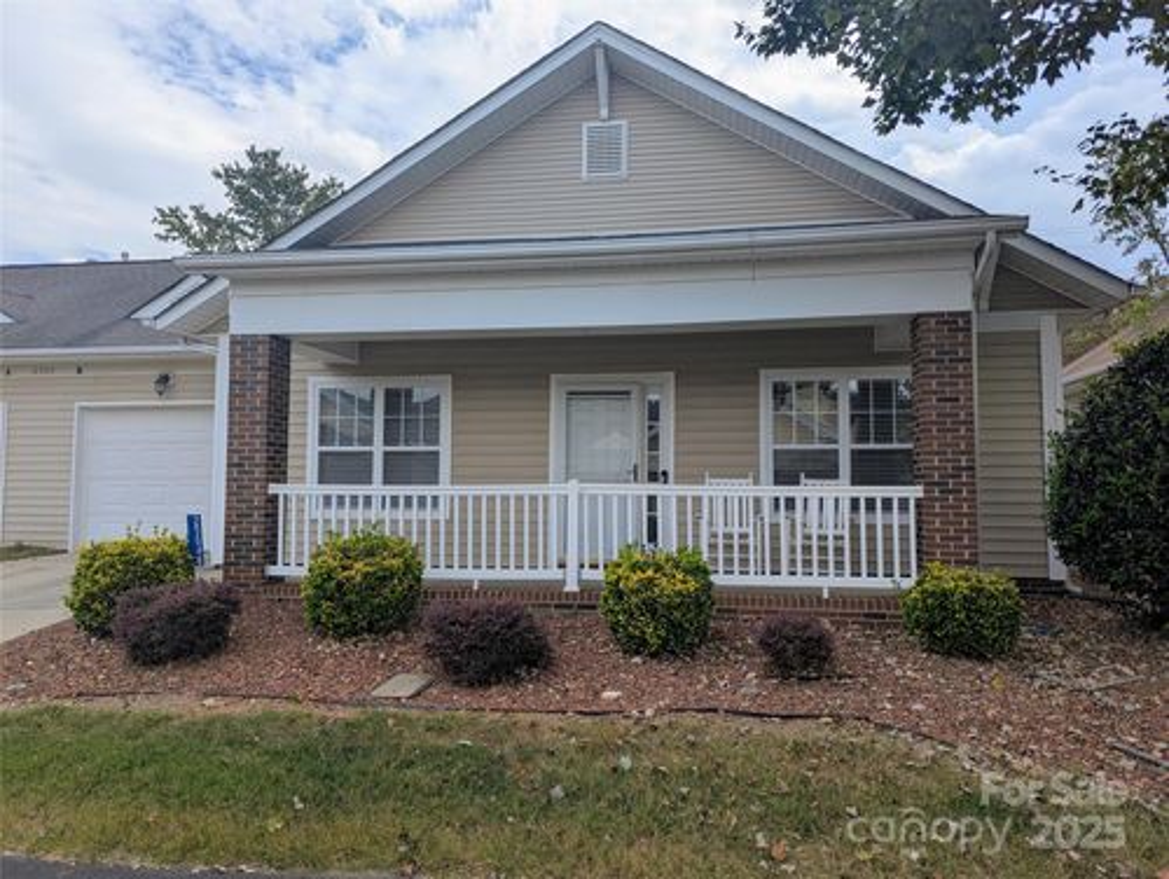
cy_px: 440
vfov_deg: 56.9
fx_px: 811
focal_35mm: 24
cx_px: 584
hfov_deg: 71.5
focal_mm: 6.81
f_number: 1.85
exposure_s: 1/2096
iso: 33
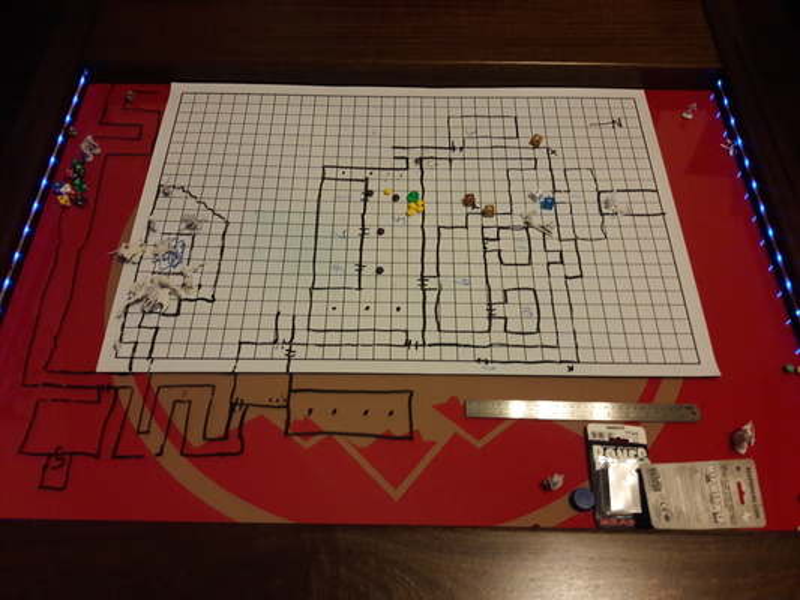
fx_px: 647
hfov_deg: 63.4
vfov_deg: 49.8
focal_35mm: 28
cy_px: 300
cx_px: 400
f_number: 1.9
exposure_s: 1/17
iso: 160
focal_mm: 3.7
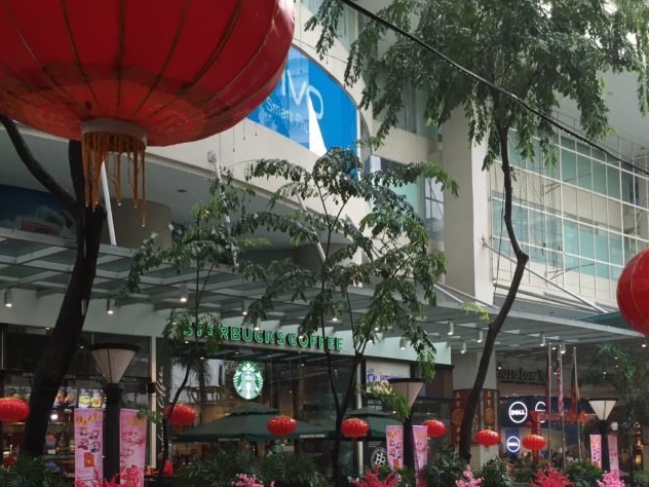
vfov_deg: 30.2
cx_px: 299
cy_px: 381
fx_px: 881
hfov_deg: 40.4
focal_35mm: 47
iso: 40
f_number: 2.2
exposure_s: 1/33
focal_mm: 4.15
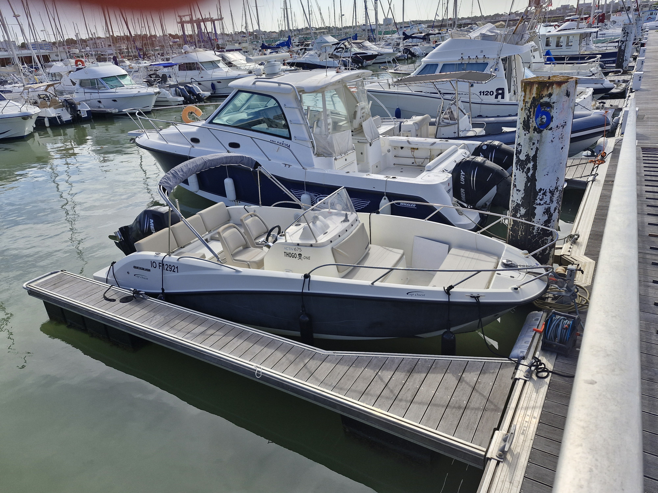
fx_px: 437
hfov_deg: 73.9
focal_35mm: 23
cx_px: 329
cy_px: 246
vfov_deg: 58.9
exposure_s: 1/1092
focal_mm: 5.54
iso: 50
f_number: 1.8
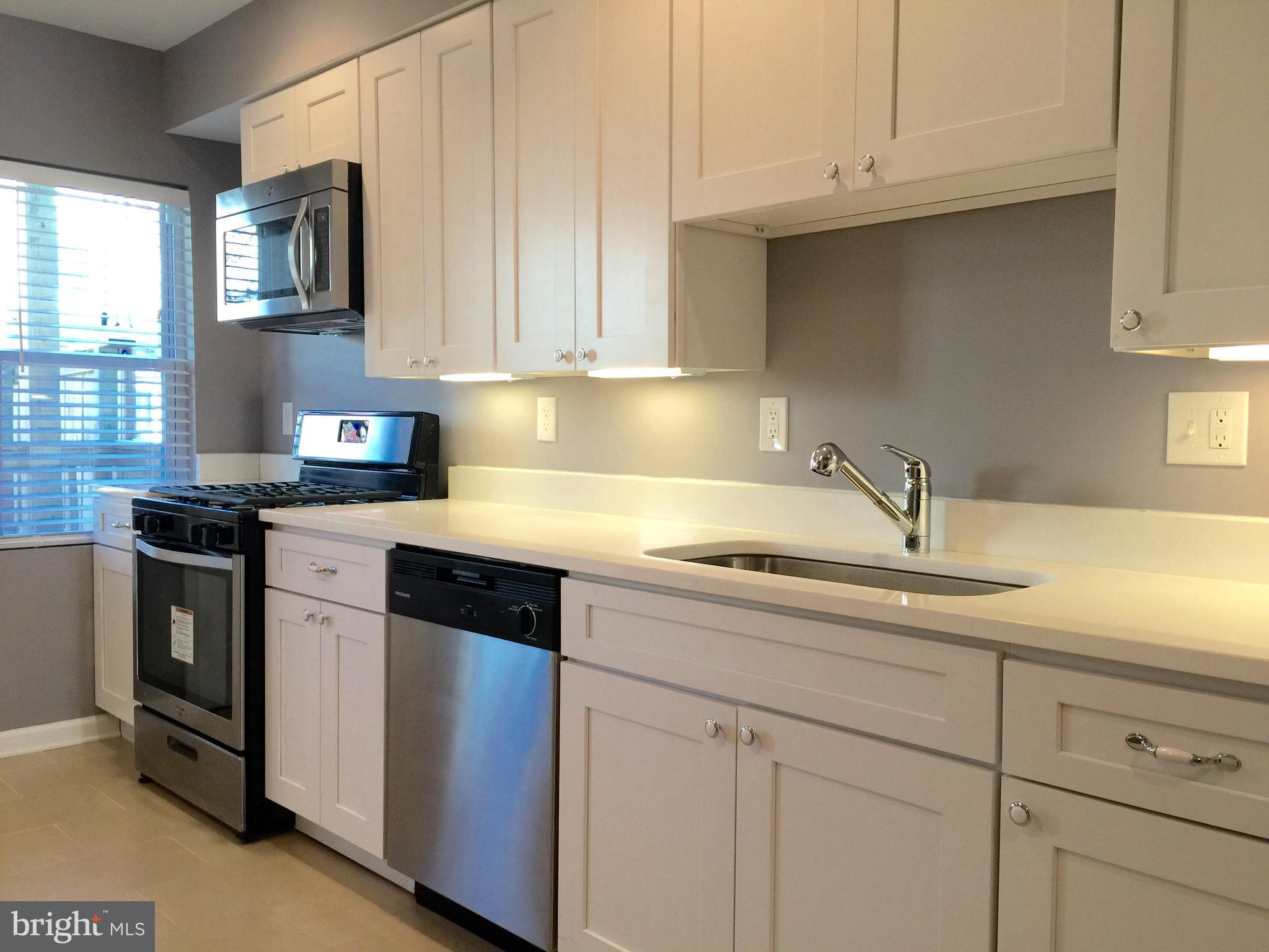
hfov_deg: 61.7
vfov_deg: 48.2
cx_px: 634
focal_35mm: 29
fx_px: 1063
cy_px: 476
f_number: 2.2
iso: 40
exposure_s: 1/30
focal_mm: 4.15
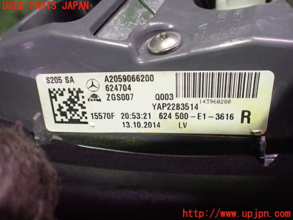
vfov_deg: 46.8
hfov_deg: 60.0
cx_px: 146
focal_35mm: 30
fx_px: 254
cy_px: 110
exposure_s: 1/30
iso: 800
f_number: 2.3
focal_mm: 5.4
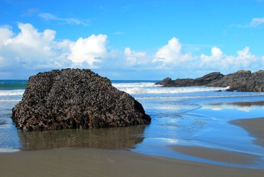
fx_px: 308
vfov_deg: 31.9
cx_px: 132
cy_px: 88
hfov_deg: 46.4
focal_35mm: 42
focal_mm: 28
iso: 400
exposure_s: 1/500
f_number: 11
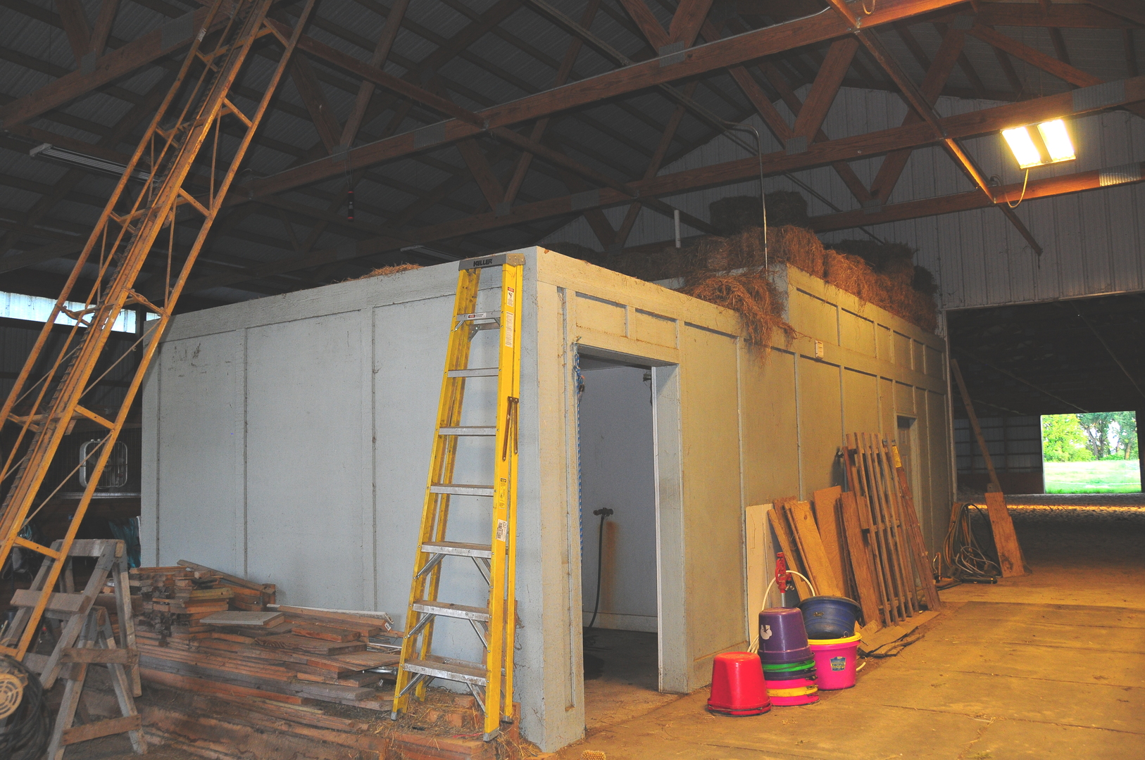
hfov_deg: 62.0
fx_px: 953
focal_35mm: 30
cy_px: 380
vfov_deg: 43.5
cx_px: 572
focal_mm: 20
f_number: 4.5
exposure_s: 1/60
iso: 640
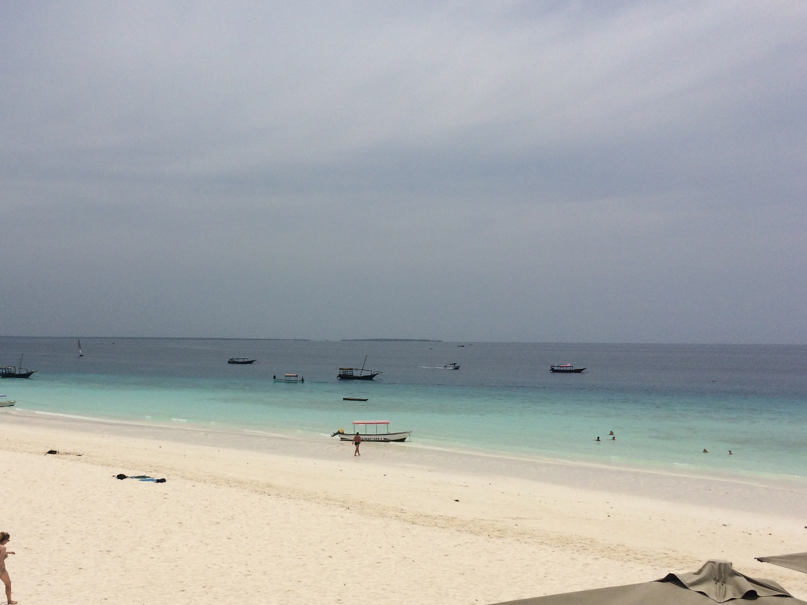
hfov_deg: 48.6
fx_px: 886
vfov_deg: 37.6
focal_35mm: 38
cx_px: 311
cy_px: 362
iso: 40
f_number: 2.2
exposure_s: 1/10309
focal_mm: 4.15
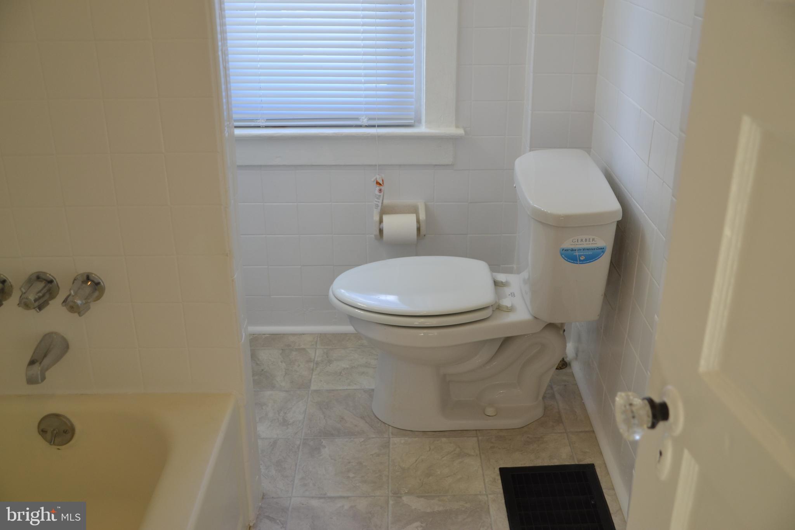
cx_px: 398
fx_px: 795
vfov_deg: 36.9
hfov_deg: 53.1
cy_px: 265
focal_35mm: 36
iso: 400
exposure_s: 1/80
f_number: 4.5
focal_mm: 24
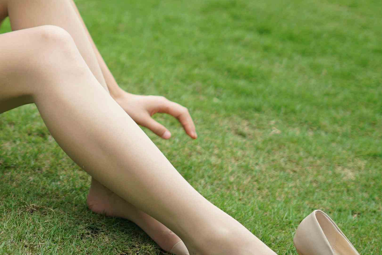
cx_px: 9
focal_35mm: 131
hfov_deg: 15.4
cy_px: 21
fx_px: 1391
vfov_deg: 10.4
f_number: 1.8
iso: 200
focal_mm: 50
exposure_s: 1/3200
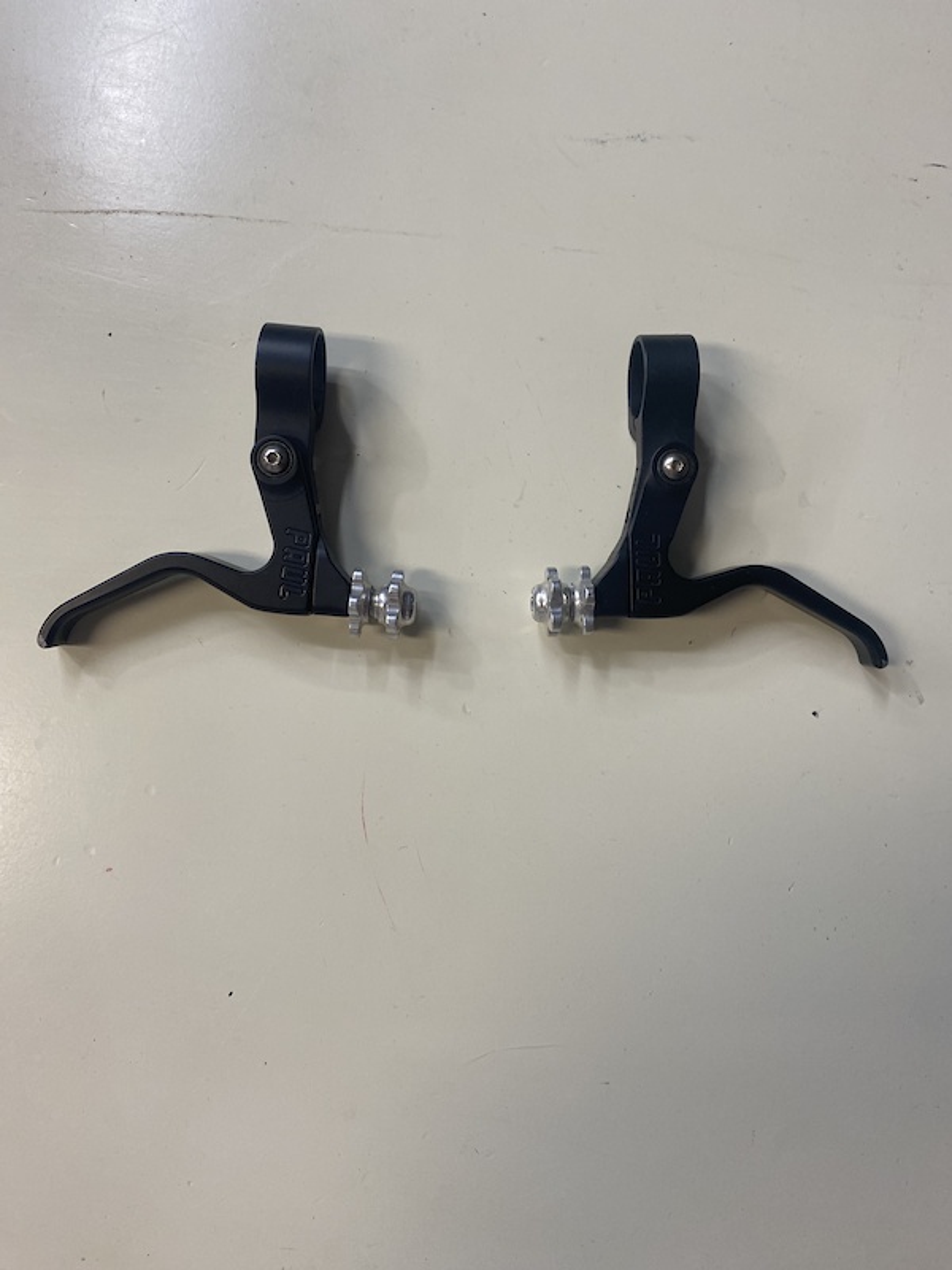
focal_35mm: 26
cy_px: 635
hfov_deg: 53.1
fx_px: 953
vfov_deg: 67.3
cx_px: 476
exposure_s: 1/120
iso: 100
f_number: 1.8
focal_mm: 4.25
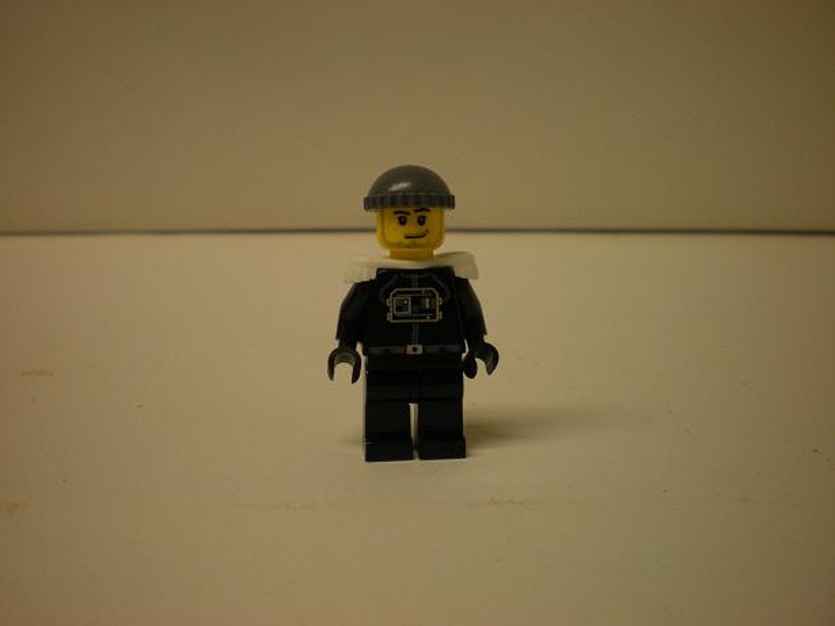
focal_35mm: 38
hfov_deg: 49.0
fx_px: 916
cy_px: 313
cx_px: 418
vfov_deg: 37.7
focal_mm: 6.3
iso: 169
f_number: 3.1
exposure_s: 1/75
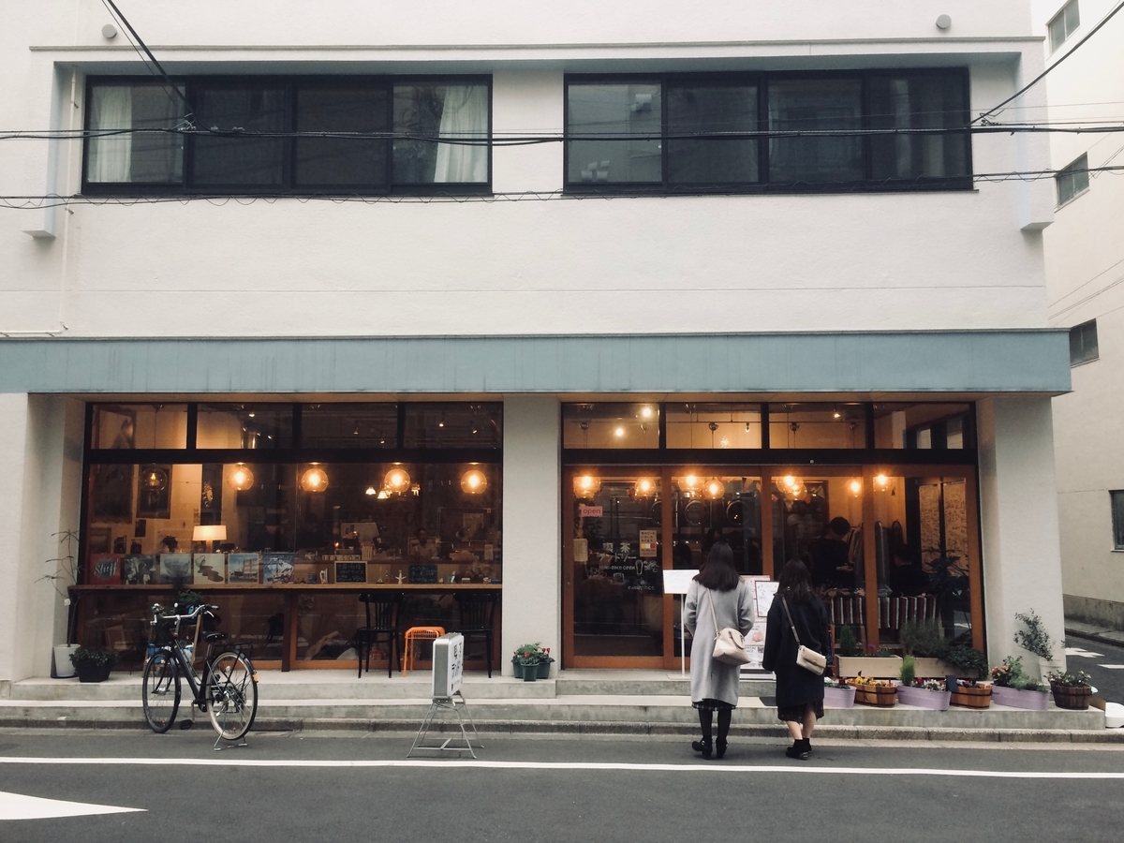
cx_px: 562
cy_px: 422
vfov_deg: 48.2
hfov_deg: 61.7
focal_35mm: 29
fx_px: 942
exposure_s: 1/40
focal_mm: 4.15
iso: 32
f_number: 2.2
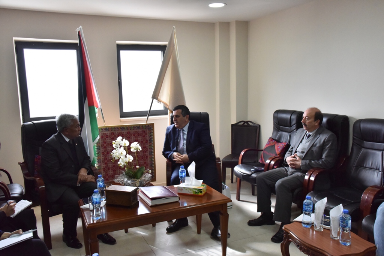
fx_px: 341
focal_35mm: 32
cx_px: 192
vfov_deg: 41.1
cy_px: 128
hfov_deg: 58.7
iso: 4000
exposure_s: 1/250
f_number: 10
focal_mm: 32
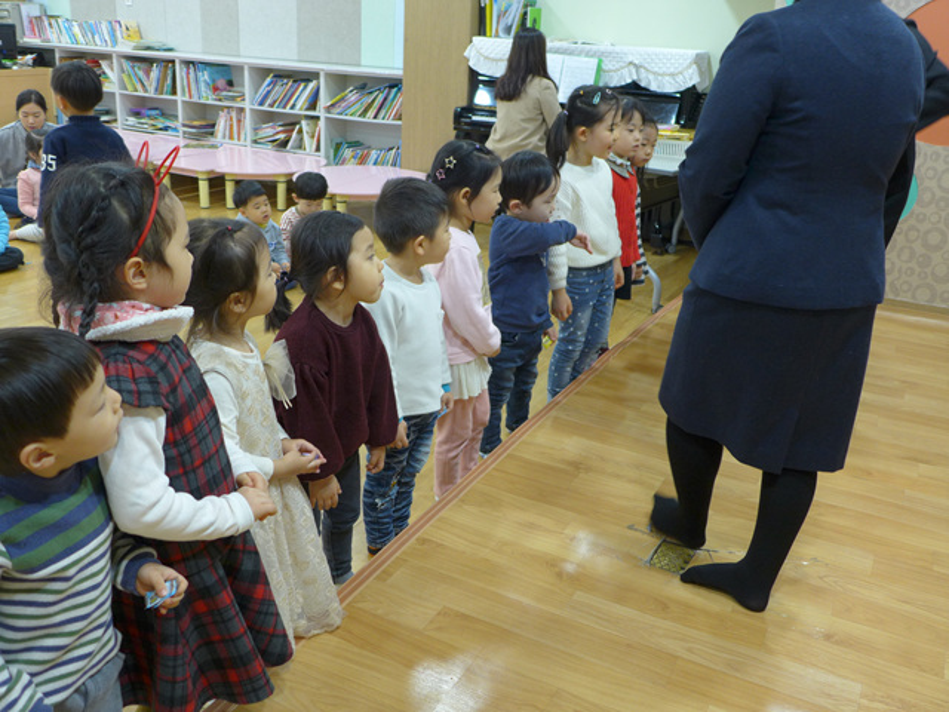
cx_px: 474
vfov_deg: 44.2
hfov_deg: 56.8
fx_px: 877
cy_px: 356
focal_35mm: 32
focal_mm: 6.3
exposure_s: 1/60
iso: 160
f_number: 1.6
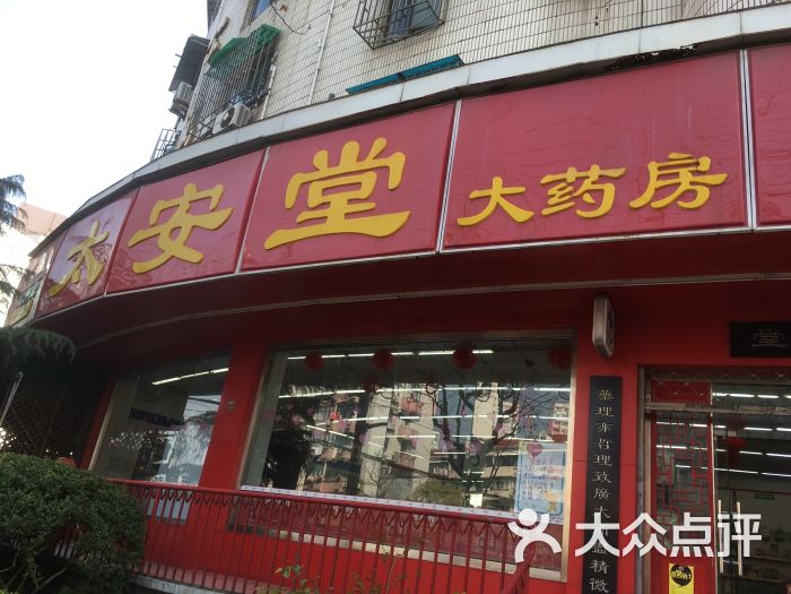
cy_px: 297
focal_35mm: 29
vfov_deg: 48.2
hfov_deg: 61.7
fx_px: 663
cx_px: 396
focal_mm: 4.15
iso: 25
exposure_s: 1/273
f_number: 2.2
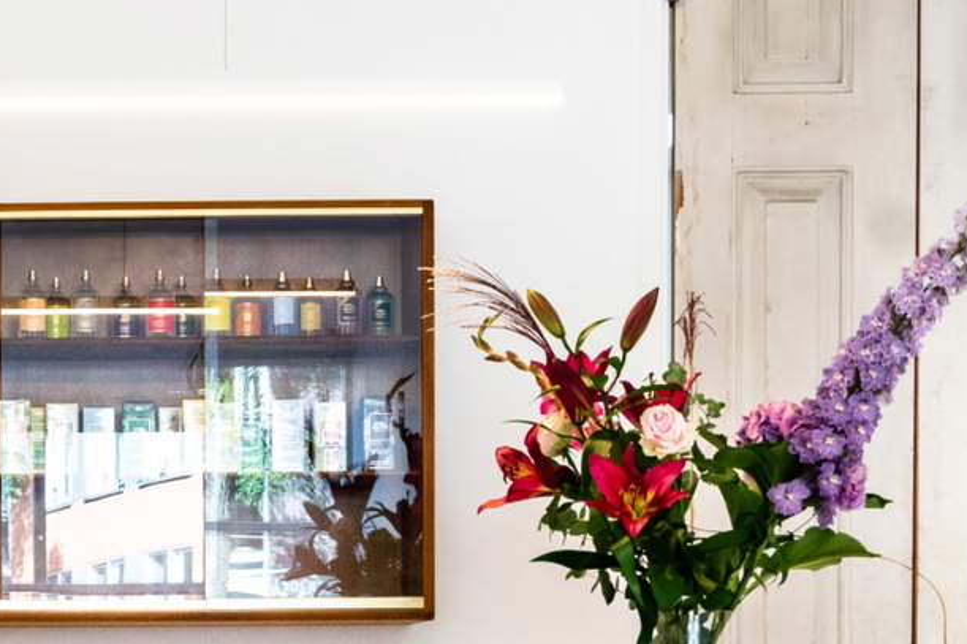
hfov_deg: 17.9
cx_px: -130
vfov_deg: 12.2
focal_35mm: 110
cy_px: 753
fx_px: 2954
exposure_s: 1/60
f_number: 8
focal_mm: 28
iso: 200
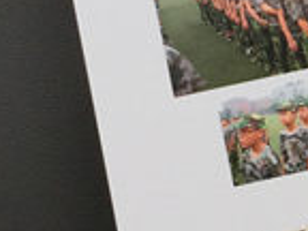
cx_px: 563
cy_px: 77
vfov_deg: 9.3
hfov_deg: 11.5
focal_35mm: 159
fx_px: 1415
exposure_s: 1/190
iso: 32
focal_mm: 4.15
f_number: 2.2
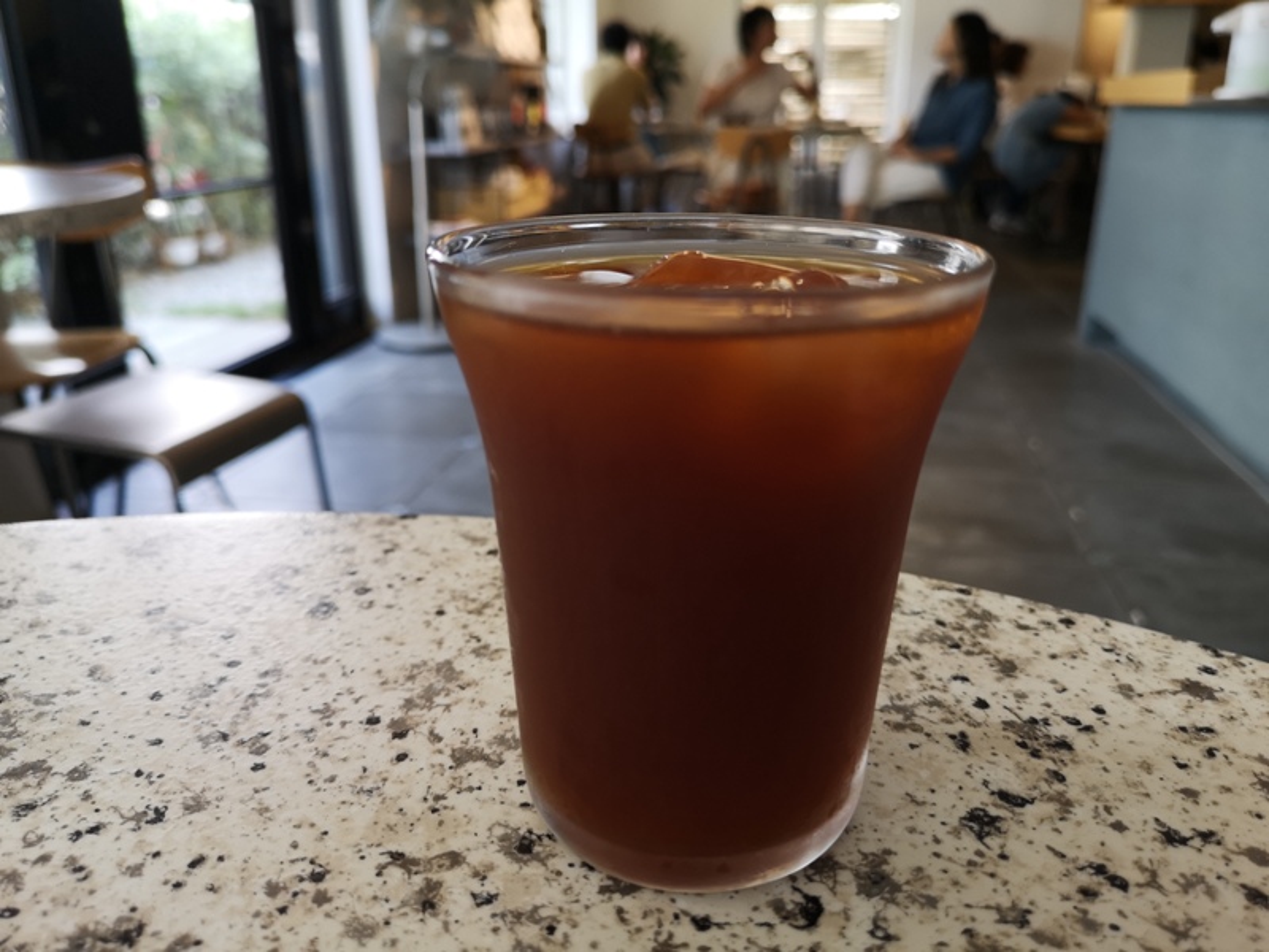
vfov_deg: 51.4
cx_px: 634
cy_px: 476
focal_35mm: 27
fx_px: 990
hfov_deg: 65.3
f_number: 1.8
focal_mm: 3.95
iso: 64
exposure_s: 1/60
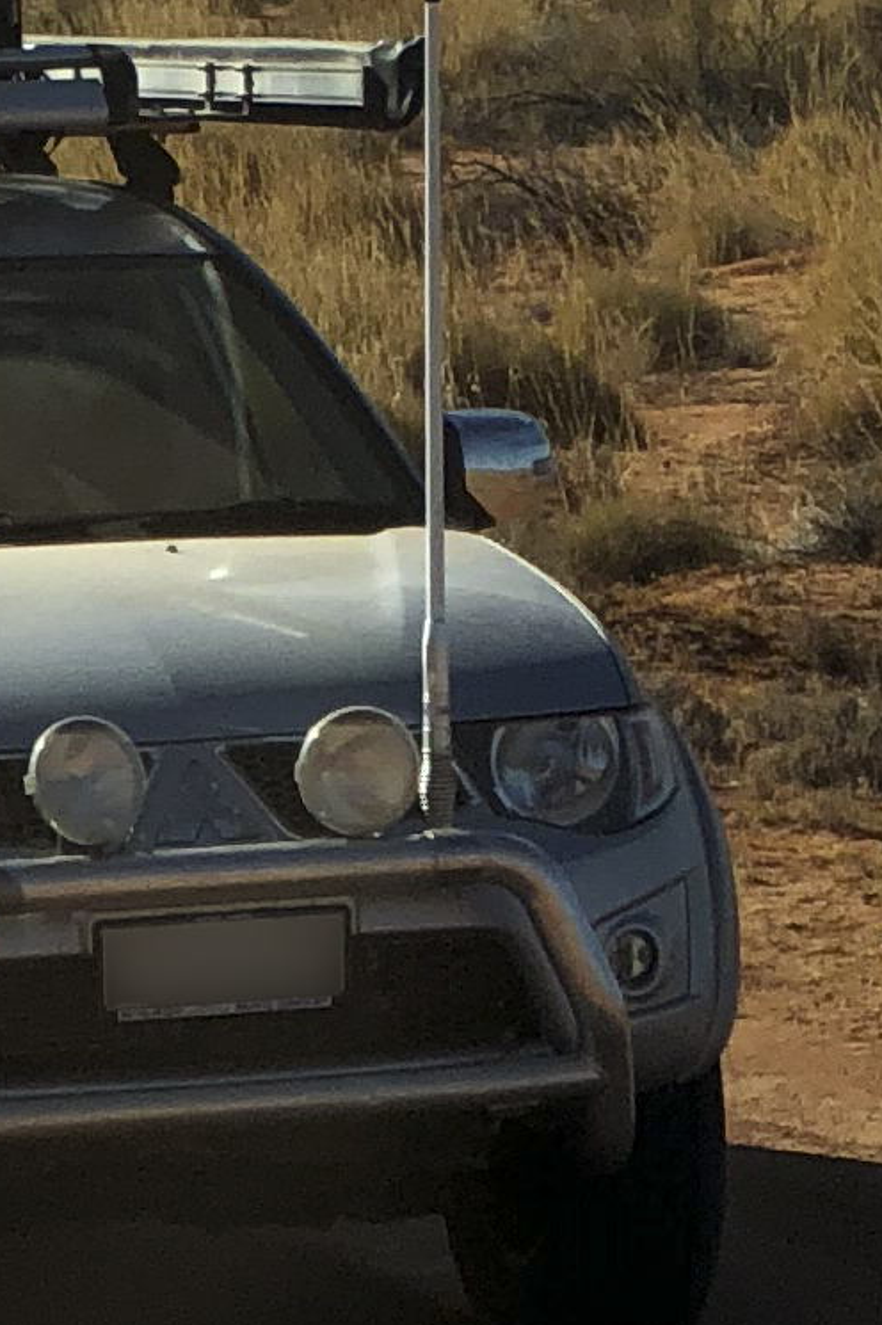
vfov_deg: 6.3
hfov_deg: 4.3
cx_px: 619
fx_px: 11807
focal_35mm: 321
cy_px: -955
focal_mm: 6.6
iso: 20
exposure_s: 1/1200
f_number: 2.8
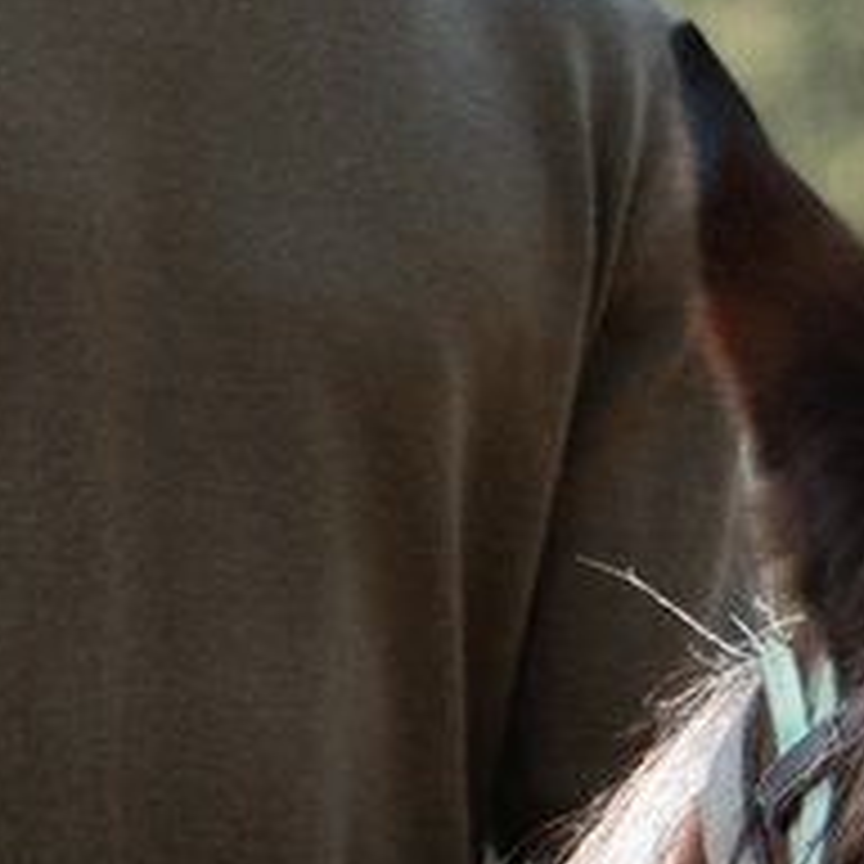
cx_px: 432
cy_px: 1393
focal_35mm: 840
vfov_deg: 2.1
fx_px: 23720
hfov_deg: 2.1
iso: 640
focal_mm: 95
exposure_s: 1/400
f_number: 2.8
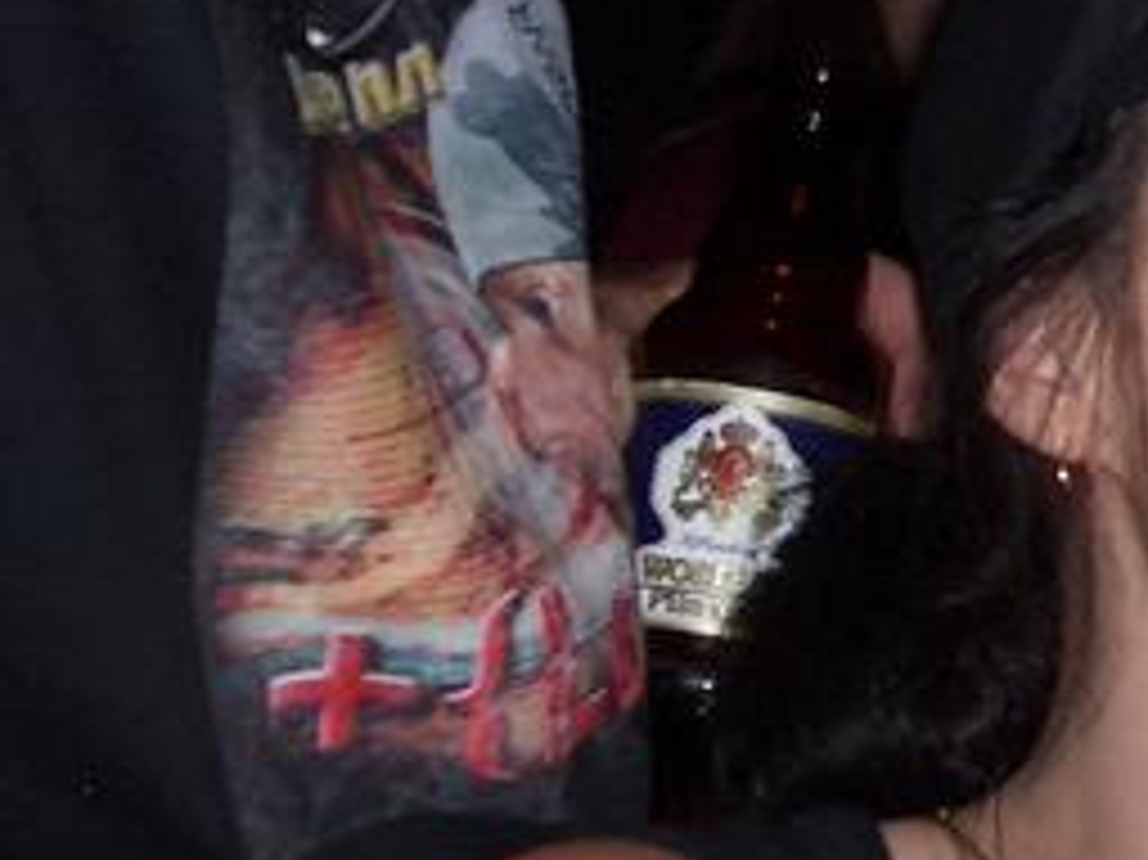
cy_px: 257
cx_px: 1297
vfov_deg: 16.7
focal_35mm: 88
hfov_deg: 21.0
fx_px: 2917
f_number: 2.6
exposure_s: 1/40
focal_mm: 5.8
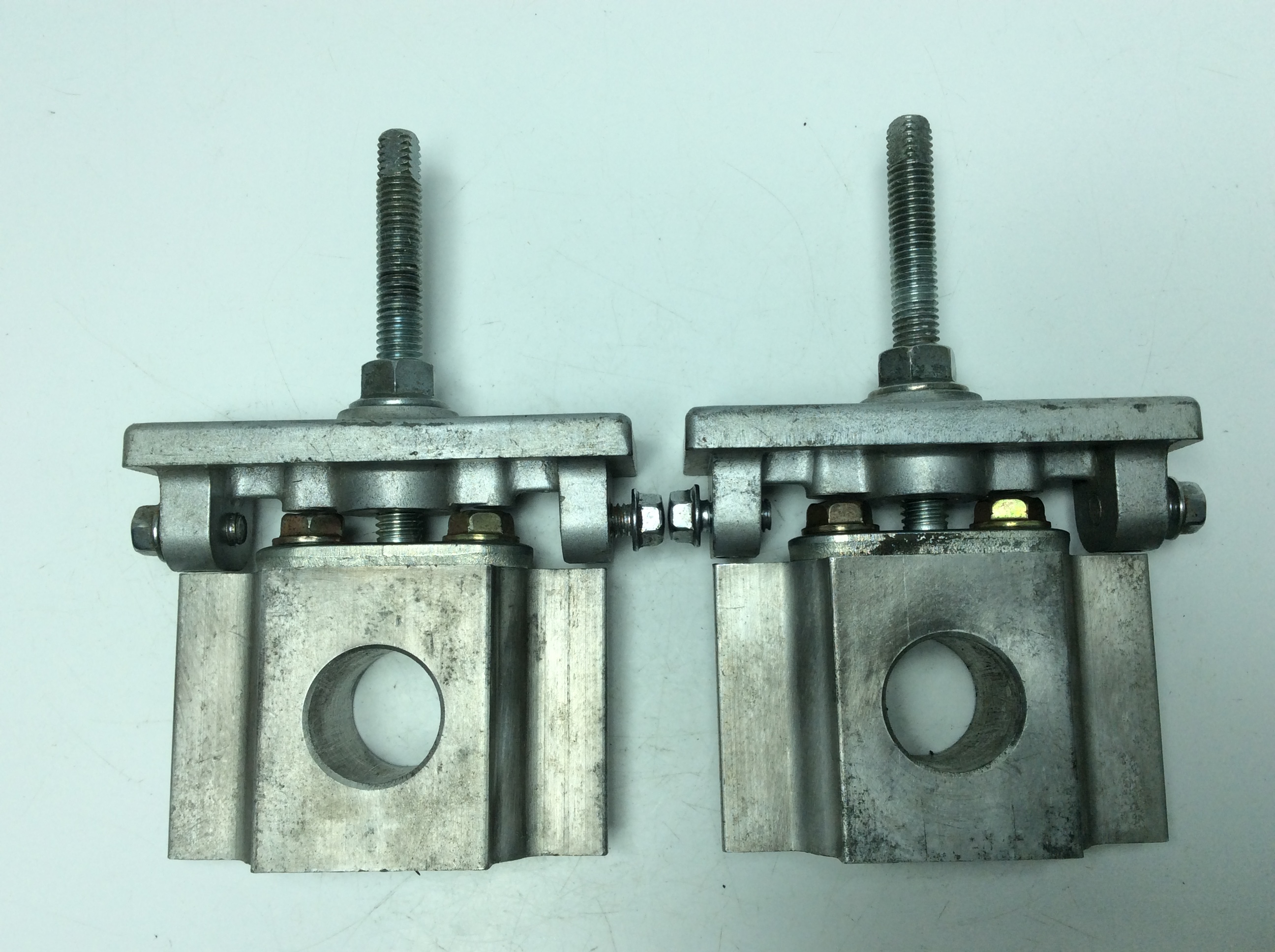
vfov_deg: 44.1
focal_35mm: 32
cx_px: 638
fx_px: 1177
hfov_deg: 56.9
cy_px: 476
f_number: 2.4
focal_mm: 3.3
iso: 32
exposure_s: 1/497
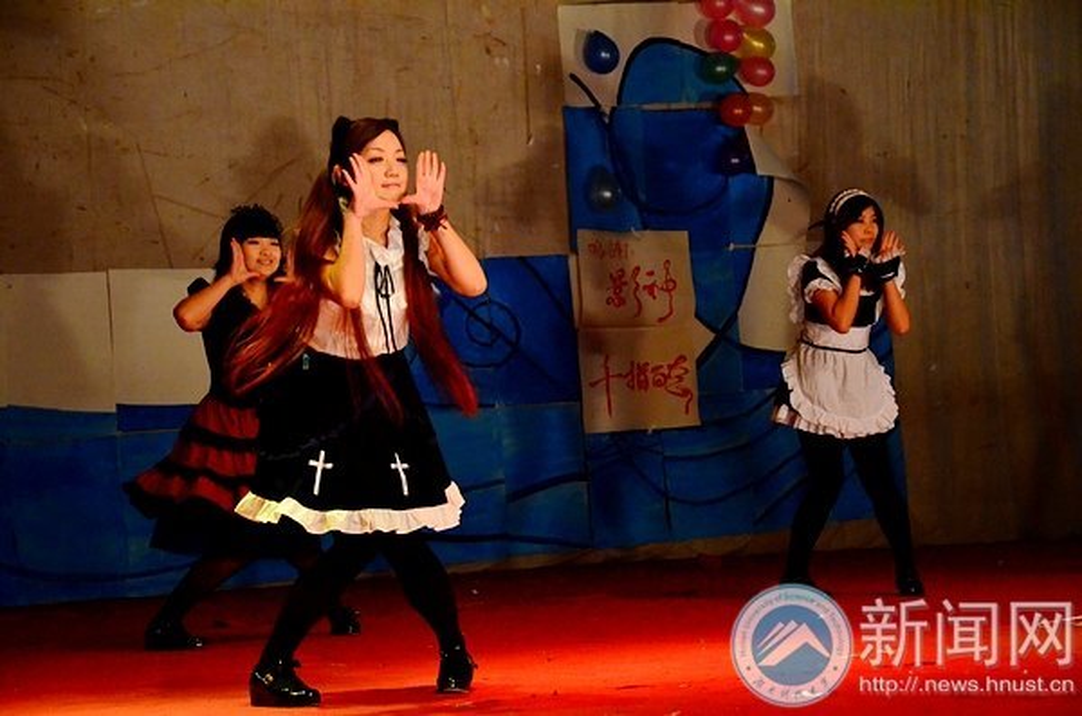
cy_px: 358
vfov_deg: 13.8
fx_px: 2968
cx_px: 541
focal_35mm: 99
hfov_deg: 20.7
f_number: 5.3
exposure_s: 1/160
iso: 1600
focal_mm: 66
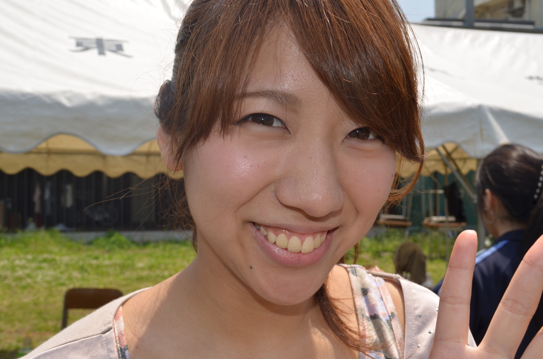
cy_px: 180
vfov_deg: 36.7
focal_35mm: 36
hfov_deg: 53.2
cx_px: 272
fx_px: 542
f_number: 9
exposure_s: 1/200
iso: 100
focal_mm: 24
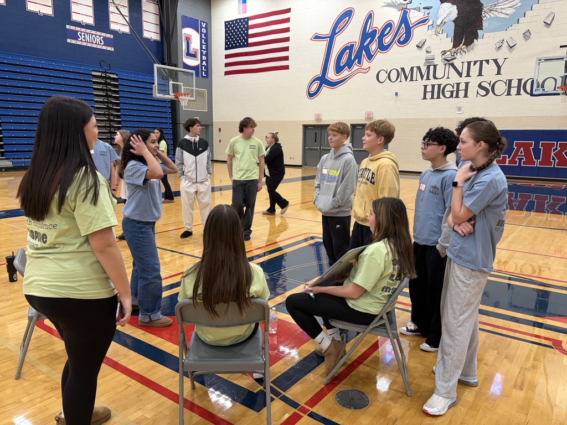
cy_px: 212
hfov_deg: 67.3
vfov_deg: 53.1
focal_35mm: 26
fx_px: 426
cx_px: 284
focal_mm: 5.96
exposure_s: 1/60
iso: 125
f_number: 1.6
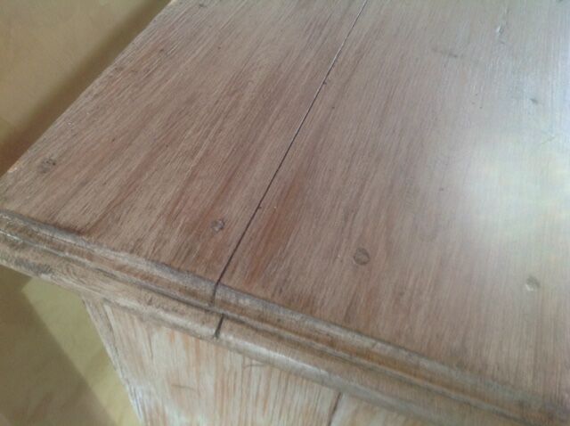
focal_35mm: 35
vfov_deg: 40.6
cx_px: 285
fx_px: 575
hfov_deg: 52.7
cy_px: 213
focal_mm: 4.28
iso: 100
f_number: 2.4
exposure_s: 1/15
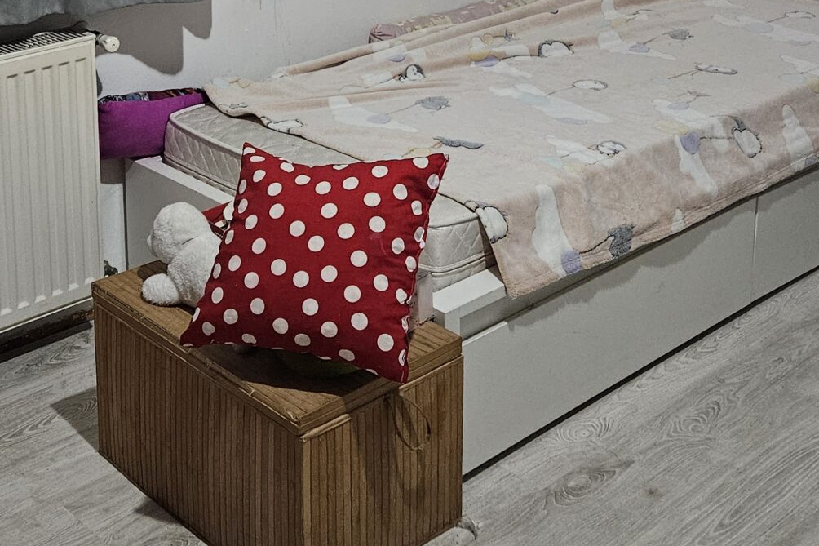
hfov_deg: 32.9
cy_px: -82
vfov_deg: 21.0
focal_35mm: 61
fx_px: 1387
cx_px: 405
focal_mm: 5.4
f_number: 1.8
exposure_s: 1/100
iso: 640
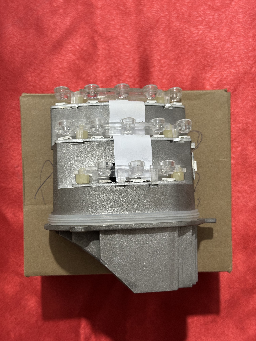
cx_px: 128
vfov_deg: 39.7
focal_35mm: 48
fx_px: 473
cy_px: 170
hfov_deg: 30.3
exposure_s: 1/33
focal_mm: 6.86
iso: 250
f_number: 1.78
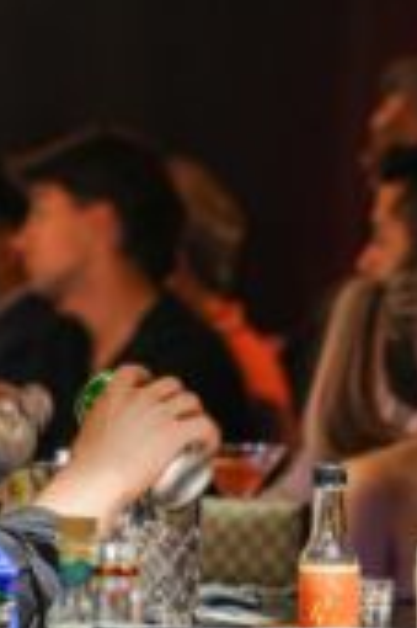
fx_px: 4039
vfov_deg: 8.9
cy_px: 465
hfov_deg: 5.9
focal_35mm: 232
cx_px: -127
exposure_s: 1/10
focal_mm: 79
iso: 2000
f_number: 3.5
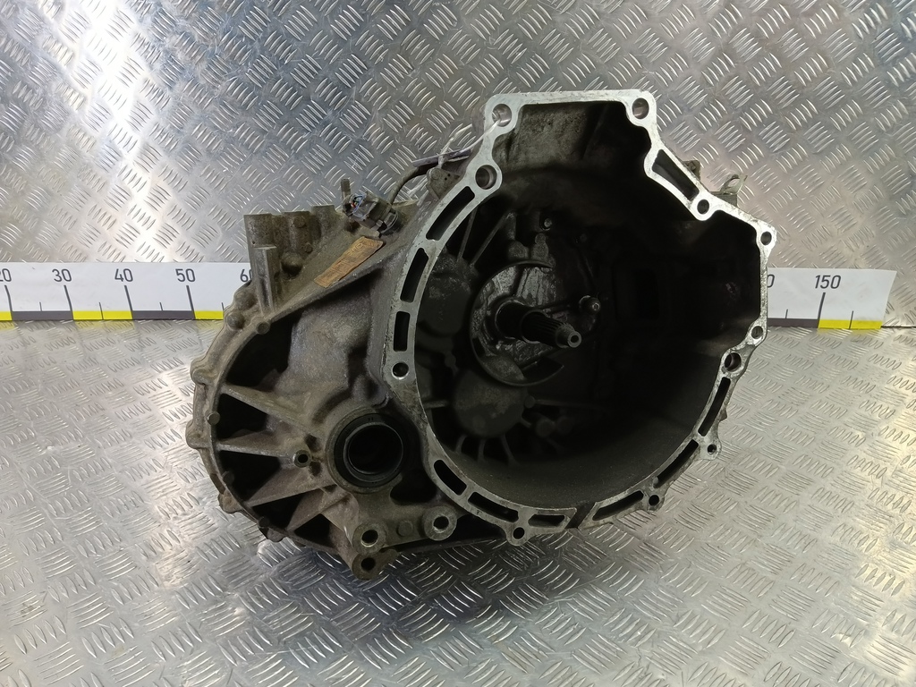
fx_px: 609
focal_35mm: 23
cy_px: 344
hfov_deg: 73.9
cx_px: 458
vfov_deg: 58.9
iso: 176
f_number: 1.6
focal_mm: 4.11
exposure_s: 1/50
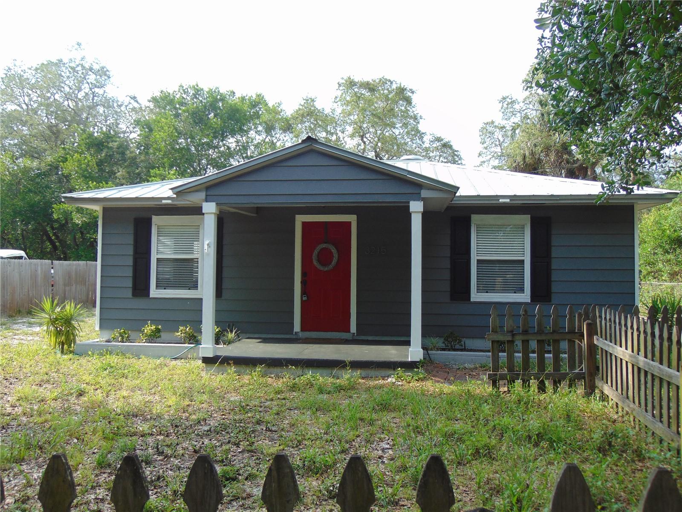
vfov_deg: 46.8
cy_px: 256
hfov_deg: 60.0
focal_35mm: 30
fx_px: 591
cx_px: 341
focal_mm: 5.4
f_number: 3.1
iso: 80
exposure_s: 1/320
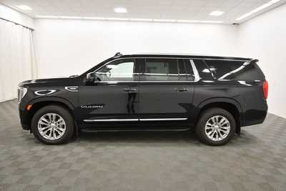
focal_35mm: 22
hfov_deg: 78.6
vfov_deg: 57.3
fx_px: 175
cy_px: 96
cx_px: 143
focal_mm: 15
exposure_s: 1/125
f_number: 5
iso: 1100
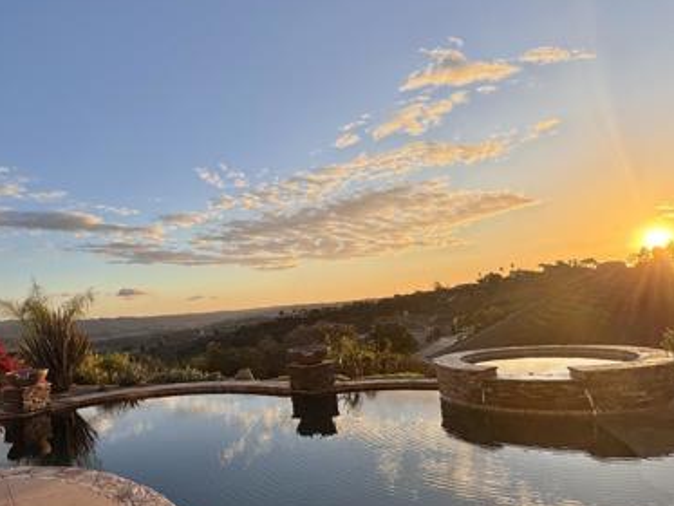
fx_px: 467
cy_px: 239
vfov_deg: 56.8
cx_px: 220
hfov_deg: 69.4
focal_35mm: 24
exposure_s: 1/1143
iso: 50
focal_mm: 2.22
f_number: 2.2
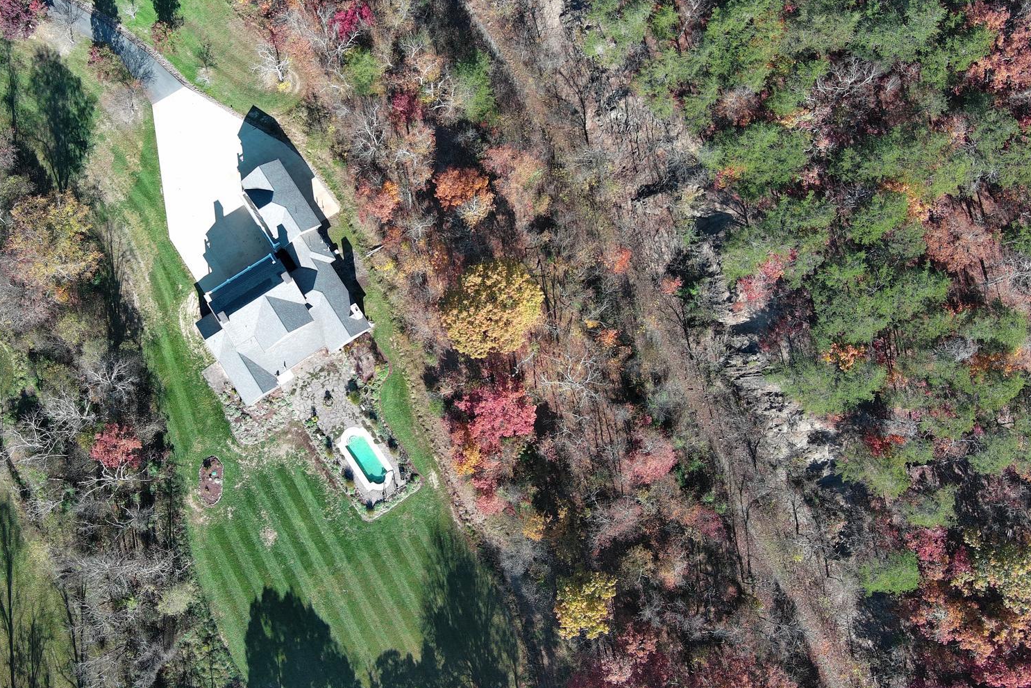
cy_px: 248
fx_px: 1145
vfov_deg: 33.2
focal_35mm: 40
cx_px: 381
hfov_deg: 48.0
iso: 100
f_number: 2.8
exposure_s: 1/352
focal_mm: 10.57
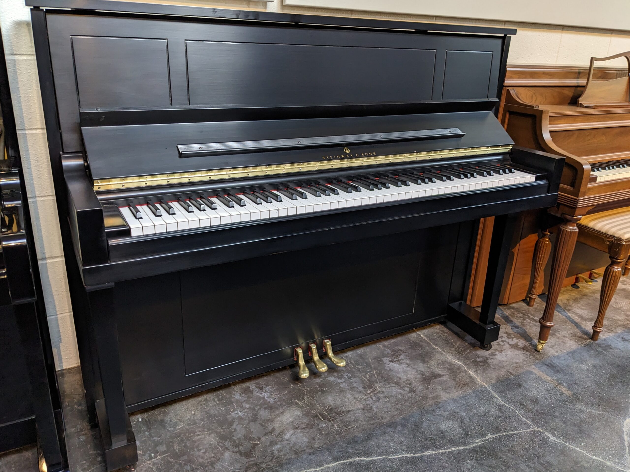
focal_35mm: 27
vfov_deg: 51.4
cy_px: 236
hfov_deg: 65.3
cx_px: 315
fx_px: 491
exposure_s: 1/24
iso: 200
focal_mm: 4.38
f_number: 1.73
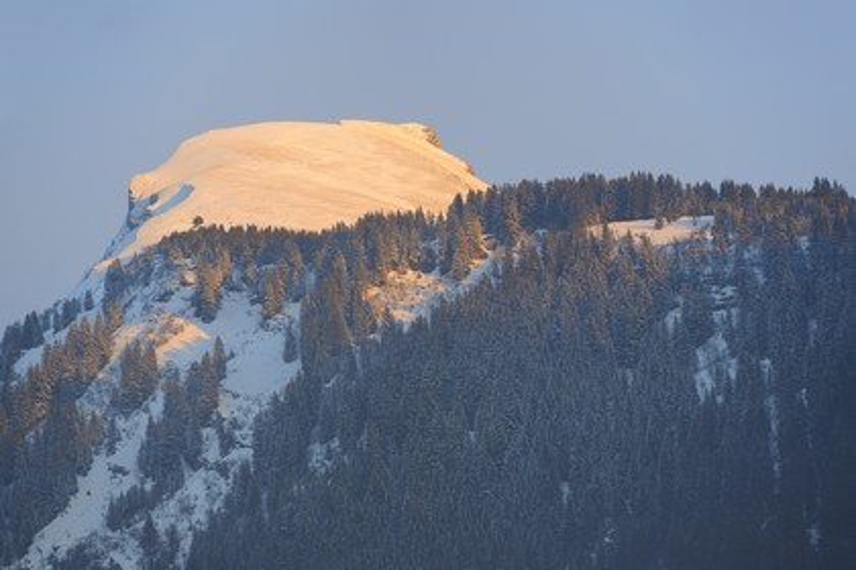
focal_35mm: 200
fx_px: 4755
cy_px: 285
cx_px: 428
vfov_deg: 6.9
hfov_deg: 10.3
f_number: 5
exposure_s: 1/200
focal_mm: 200
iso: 400
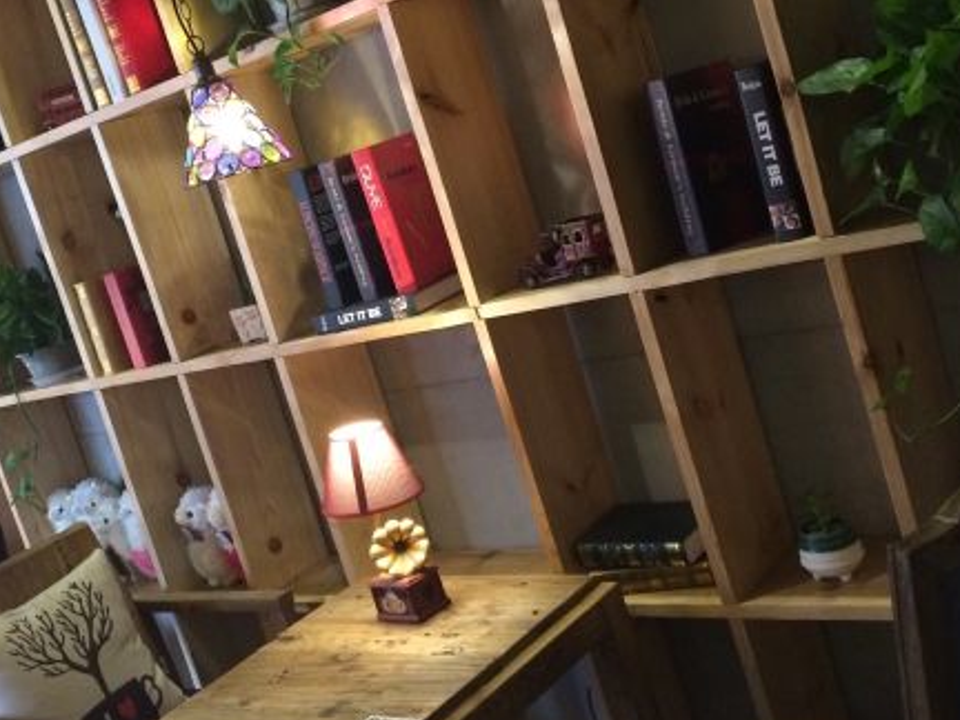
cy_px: 332
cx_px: 349
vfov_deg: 30.9
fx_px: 1303
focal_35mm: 47
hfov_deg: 40.1
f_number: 2.2
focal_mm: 4.15
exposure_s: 1/30
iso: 320
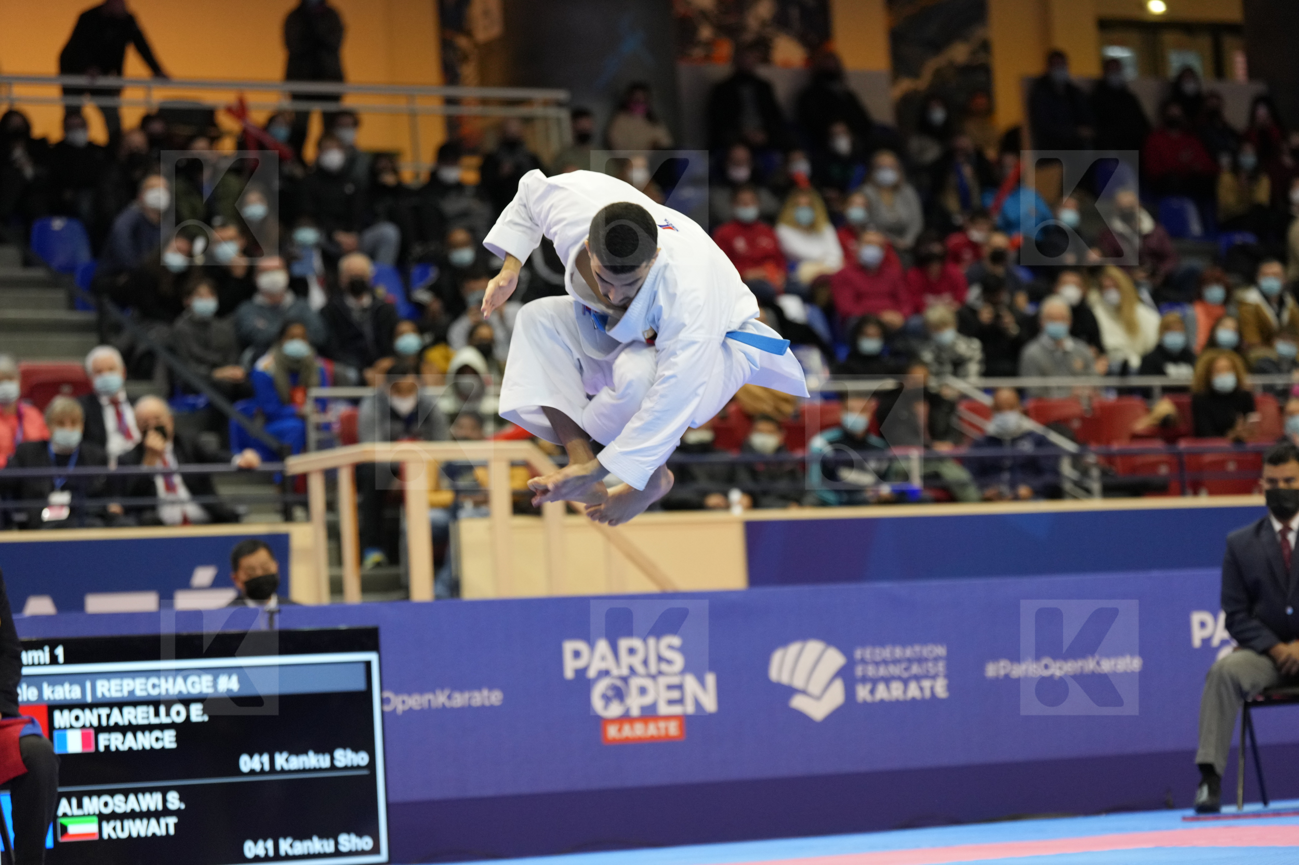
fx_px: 3896
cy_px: 432
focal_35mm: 108
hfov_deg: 18.9
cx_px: 650
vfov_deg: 12.7
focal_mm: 108
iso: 2500
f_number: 2.8
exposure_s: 1/500
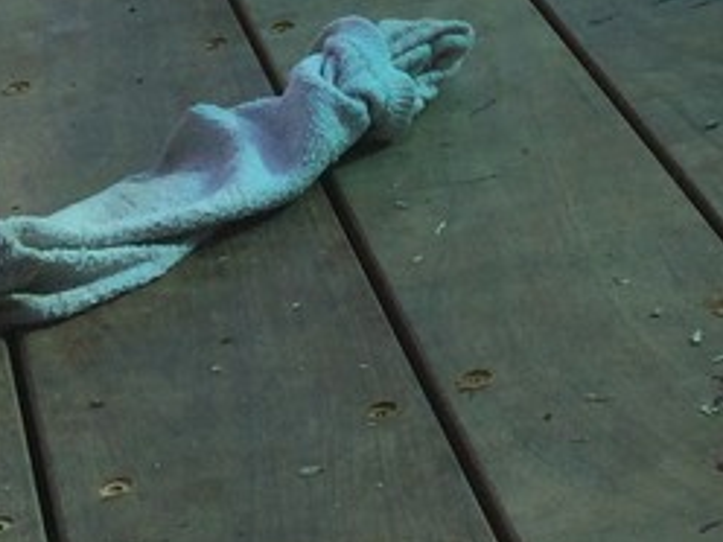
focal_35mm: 129
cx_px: 1258
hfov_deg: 13.8
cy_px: -353
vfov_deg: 10.9
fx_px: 2694
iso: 32
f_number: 2.2
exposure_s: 1/933
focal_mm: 4.12
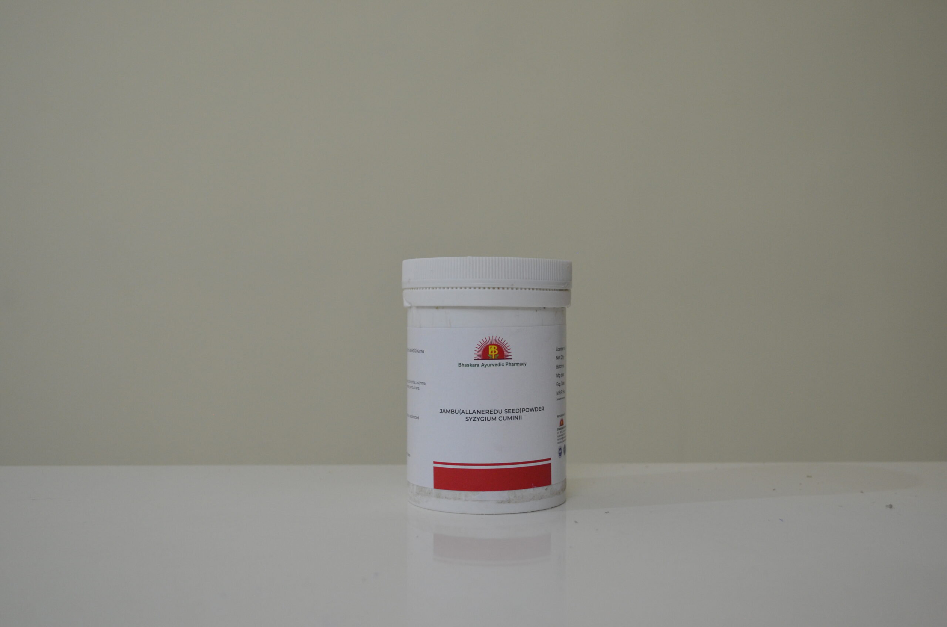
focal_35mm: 39
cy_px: 314
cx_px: 474
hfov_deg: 49.6
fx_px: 1024
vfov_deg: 34.1
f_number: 4.2
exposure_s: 1/50
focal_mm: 26
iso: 800
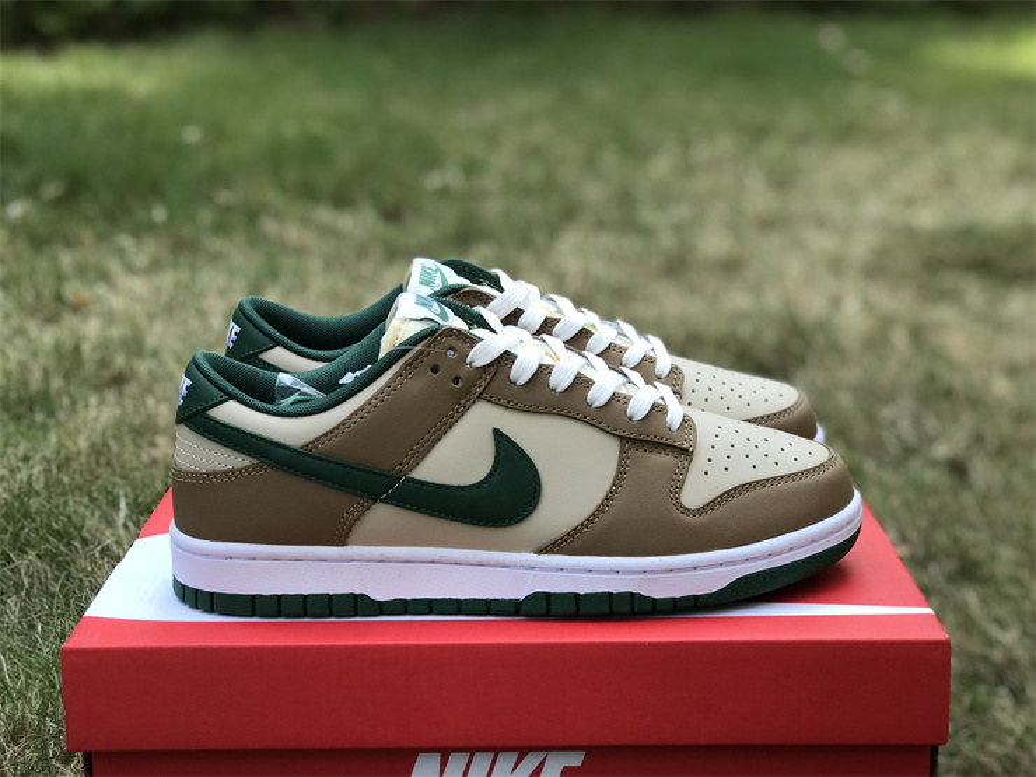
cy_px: 388
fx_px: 1706
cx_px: 518
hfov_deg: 33.8
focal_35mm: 57
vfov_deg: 25.7
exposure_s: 1/188
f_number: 2.8
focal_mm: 6.6
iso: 20
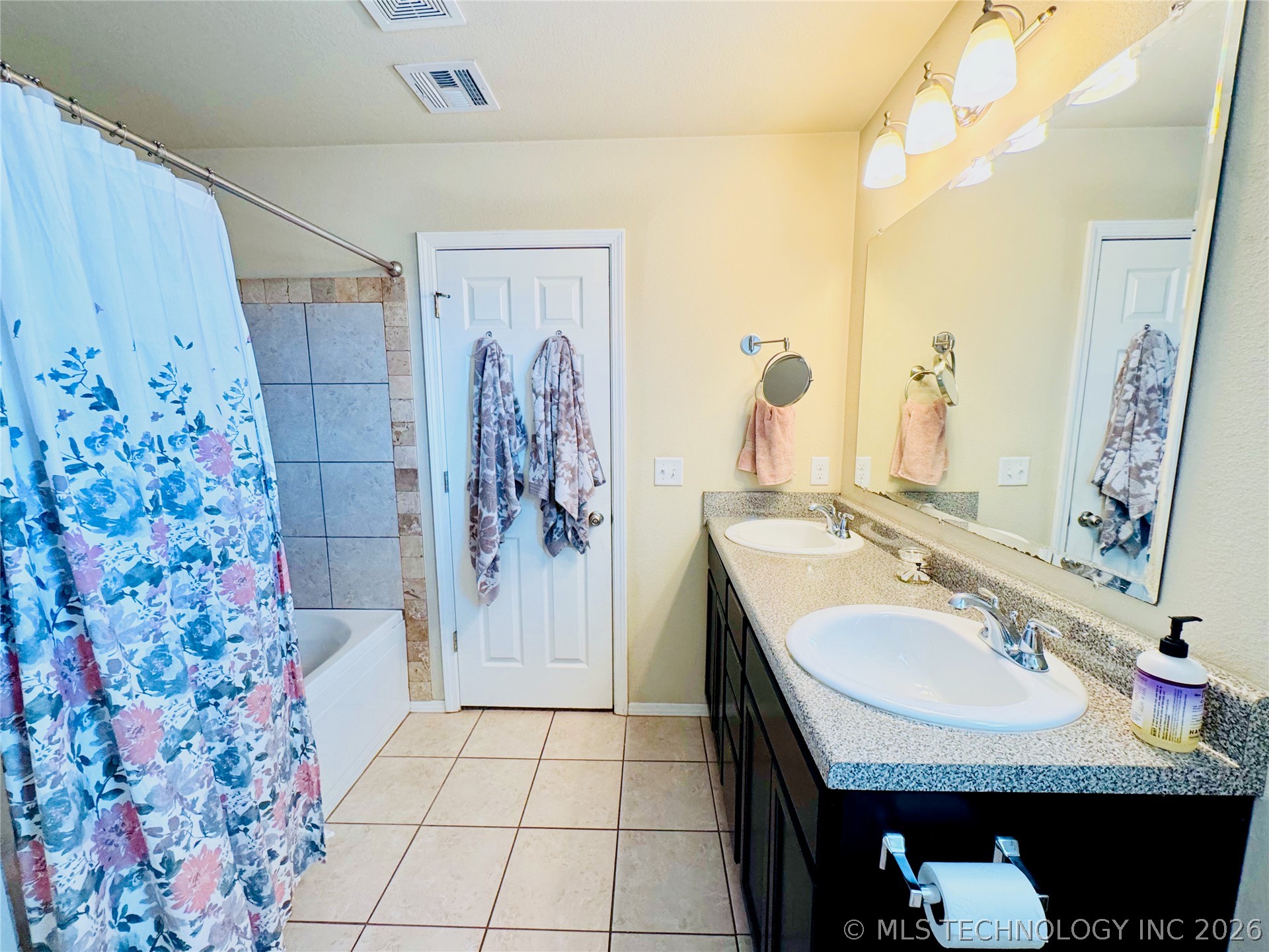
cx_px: 634
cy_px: 476
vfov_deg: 85.7
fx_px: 513
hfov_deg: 102.1
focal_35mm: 14
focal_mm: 2.22
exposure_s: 1/120
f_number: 2.2
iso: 250
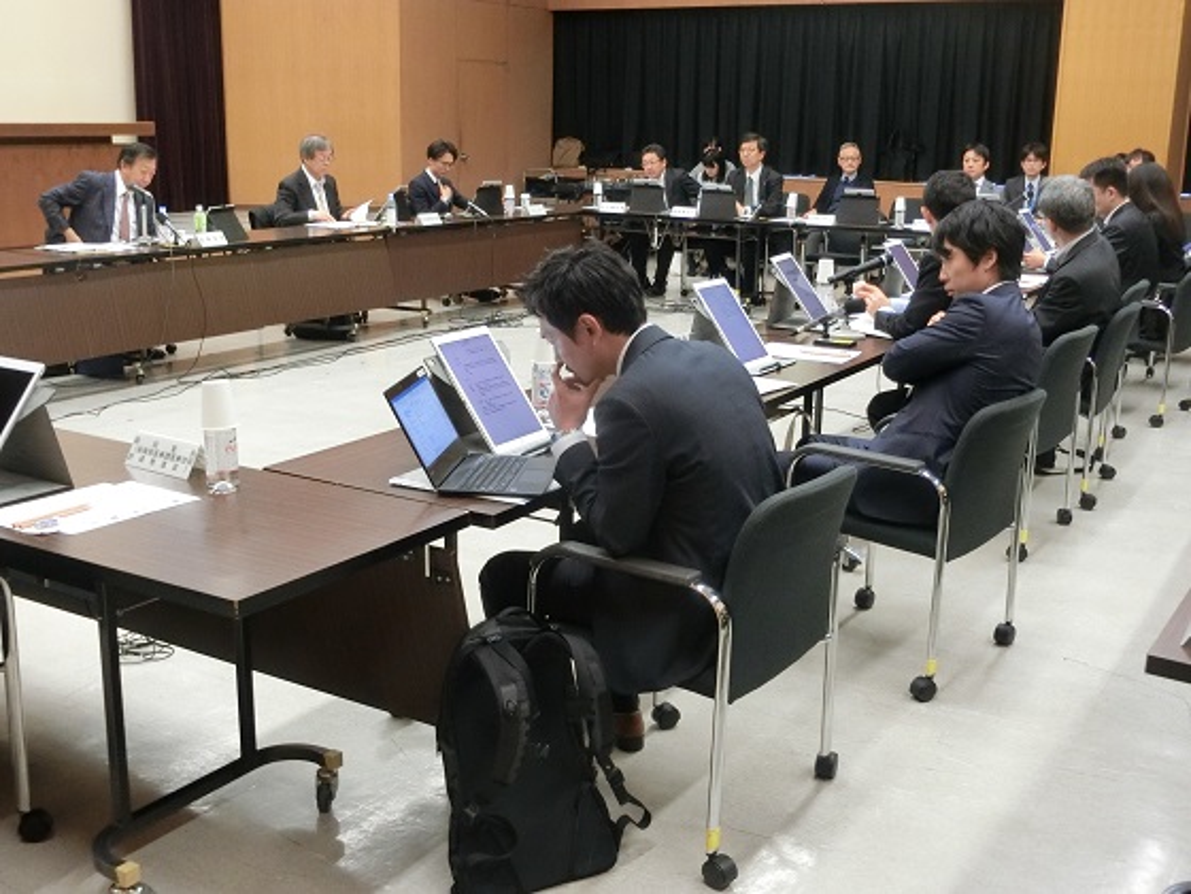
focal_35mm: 39
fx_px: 1342
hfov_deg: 47.9
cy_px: 447
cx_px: 596
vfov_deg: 36.8
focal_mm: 6.9
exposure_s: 1/30
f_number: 4.1
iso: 640
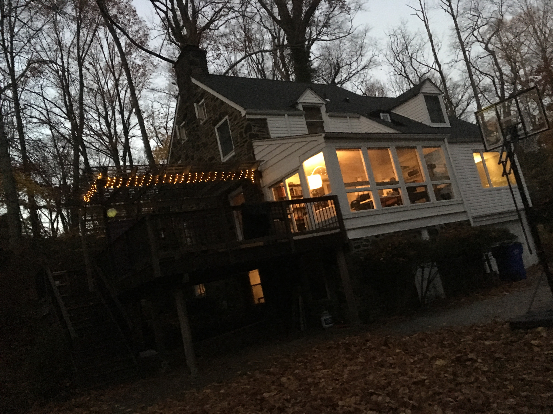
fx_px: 463
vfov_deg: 48.2
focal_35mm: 29
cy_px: 207
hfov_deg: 61.7
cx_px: 276
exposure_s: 1/15
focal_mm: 4.15
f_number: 2.2
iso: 1000
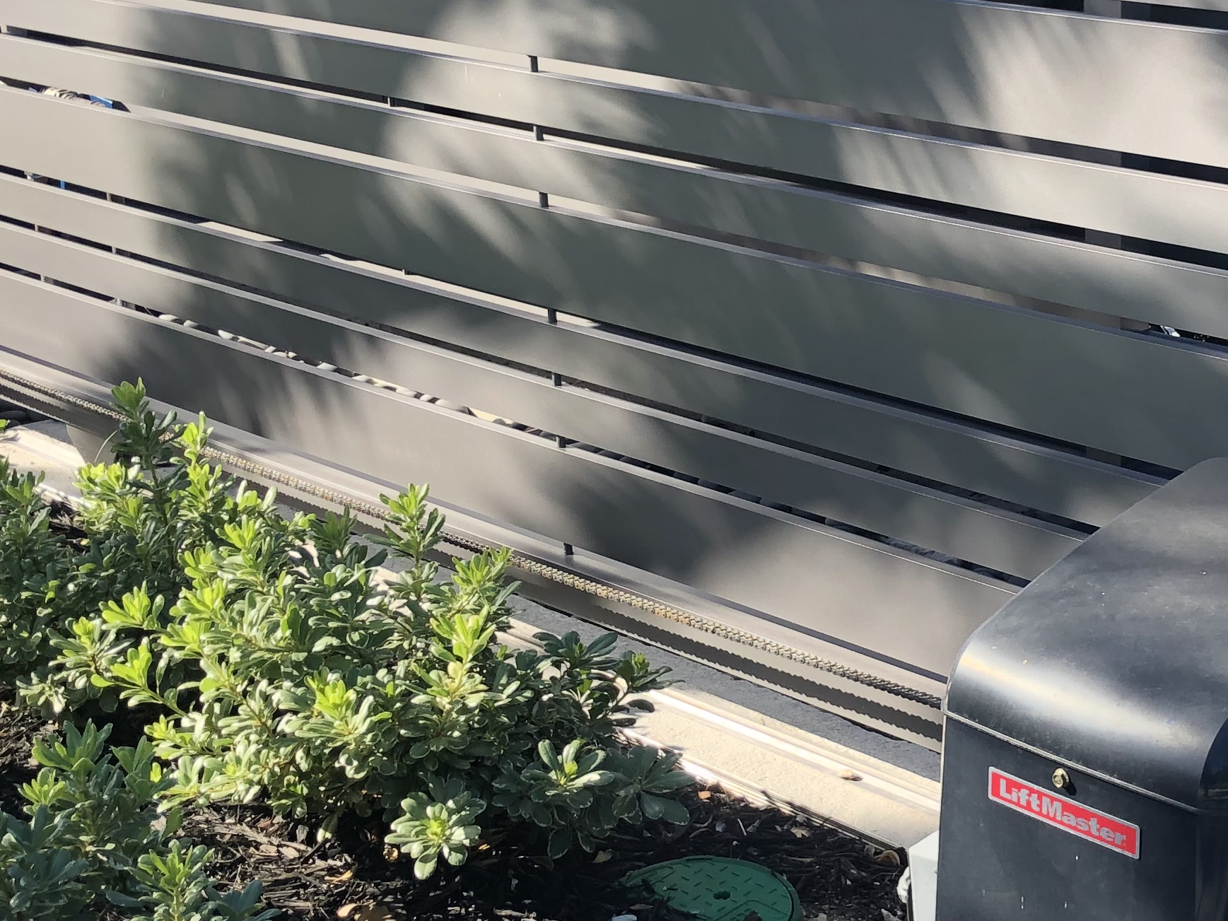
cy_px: 383
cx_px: 1034
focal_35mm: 65
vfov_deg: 22.6
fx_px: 2306
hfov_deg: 29.0
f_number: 1.8
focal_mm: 4
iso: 20
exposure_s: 1/501
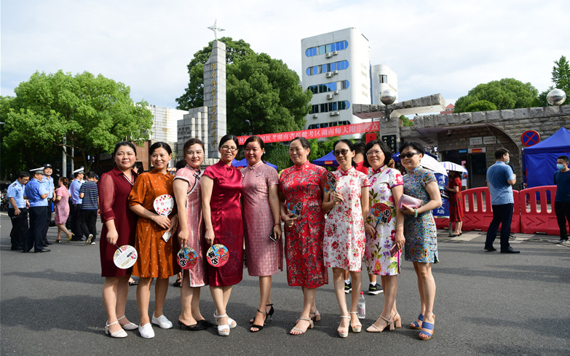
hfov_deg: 72.6
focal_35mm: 25
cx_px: 290
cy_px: 166
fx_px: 388
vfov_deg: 49.2
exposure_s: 1/500
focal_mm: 24
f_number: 4.5
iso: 100
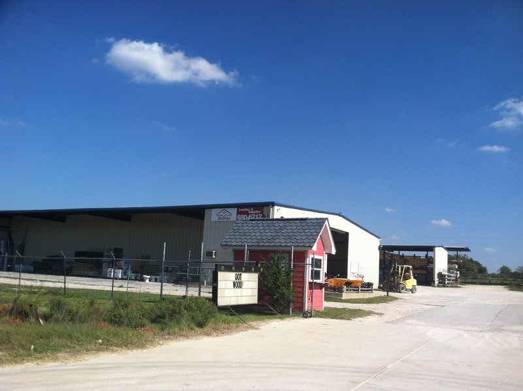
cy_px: 196
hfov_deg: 52.7
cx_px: 262
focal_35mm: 35
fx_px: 528
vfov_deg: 40.6
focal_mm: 3.85
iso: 80
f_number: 2.8
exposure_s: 1/1875
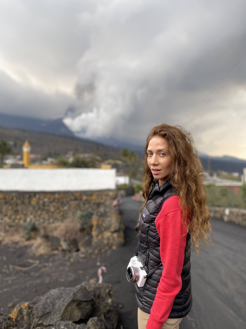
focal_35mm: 26
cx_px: 123
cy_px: 164
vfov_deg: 67.3
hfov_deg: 53.1
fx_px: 246
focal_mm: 4.25
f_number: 1.8
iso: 32
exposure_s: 1/192
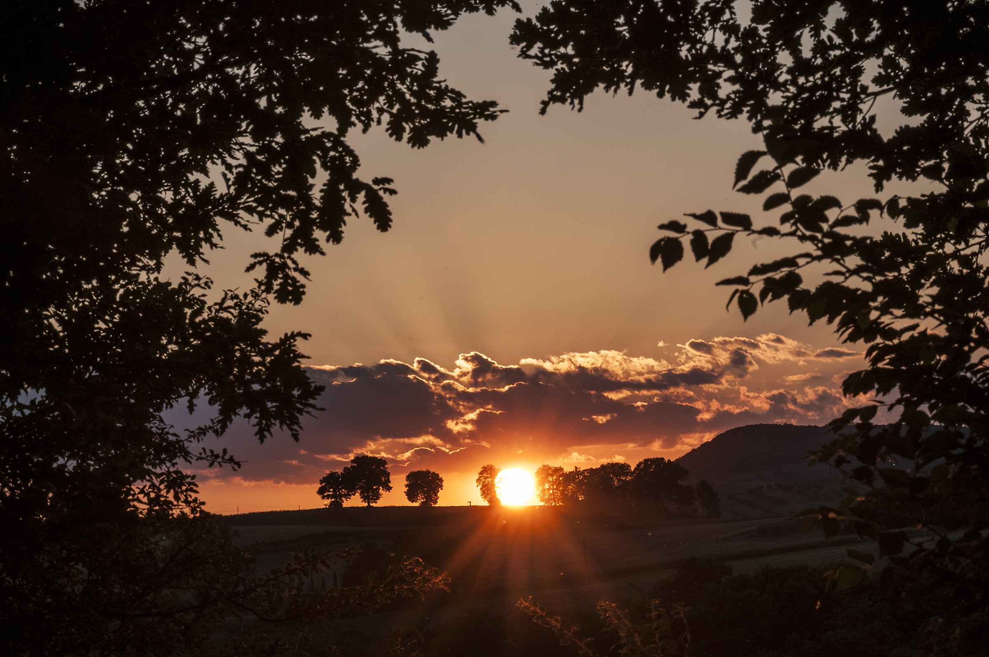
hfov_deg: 13.7
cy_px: 328
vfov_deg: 9.1
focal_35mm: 150
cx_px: 494
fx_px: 4116
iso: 200
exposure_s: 1/125
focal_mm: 100
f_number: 20
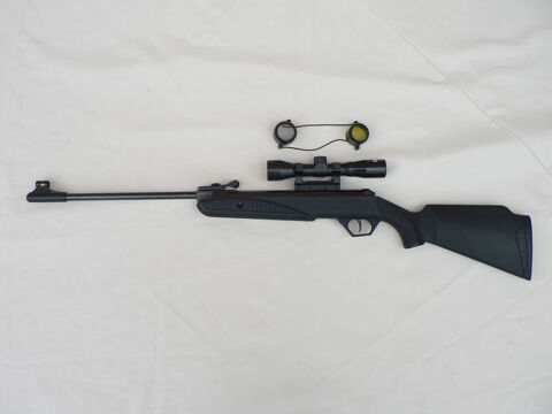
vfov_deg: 39.7
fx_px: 574
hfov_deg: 51.4
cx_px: 276
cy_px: 207
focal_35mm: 36
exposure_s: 1/80
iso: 80
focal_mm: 6
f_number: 2.8
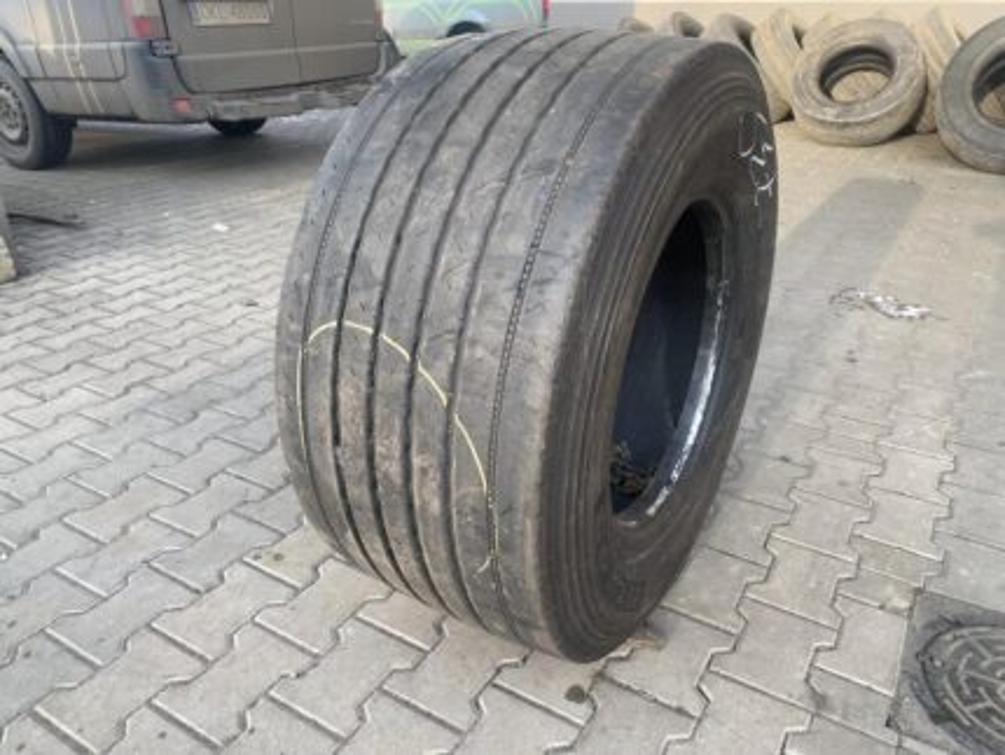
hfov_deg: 67.3
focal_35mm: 26
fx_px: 755
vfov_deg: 53.1
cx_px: 502
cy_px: 378
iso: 32
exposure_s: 1/127
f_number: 1.8
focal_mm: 4.25
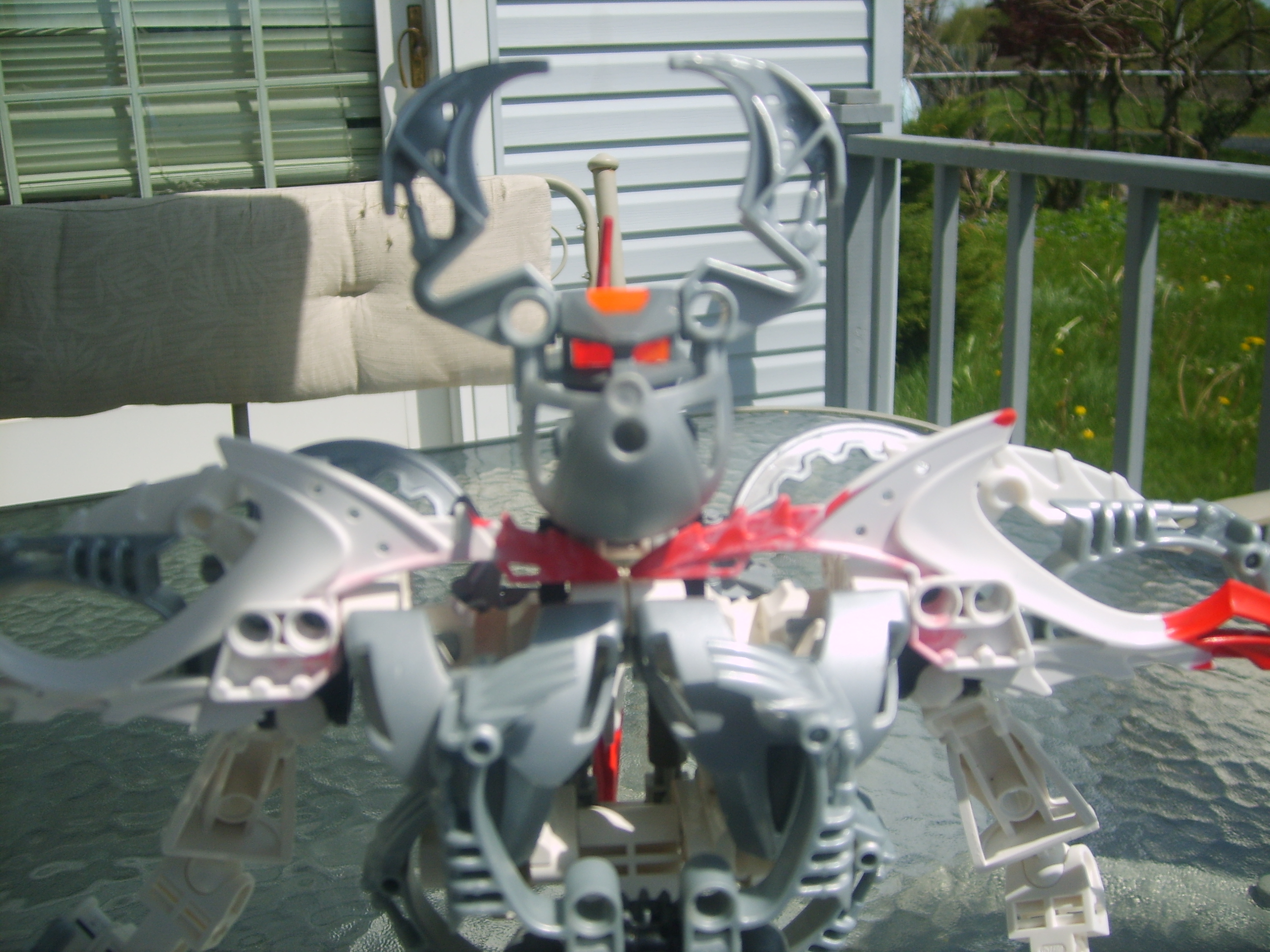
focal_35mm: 35
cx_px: 635
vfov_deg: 40.7
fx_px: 1284
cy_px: 476
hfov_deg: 52.6
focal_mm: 5.8
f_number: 7.1
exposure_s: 1/180
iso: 50
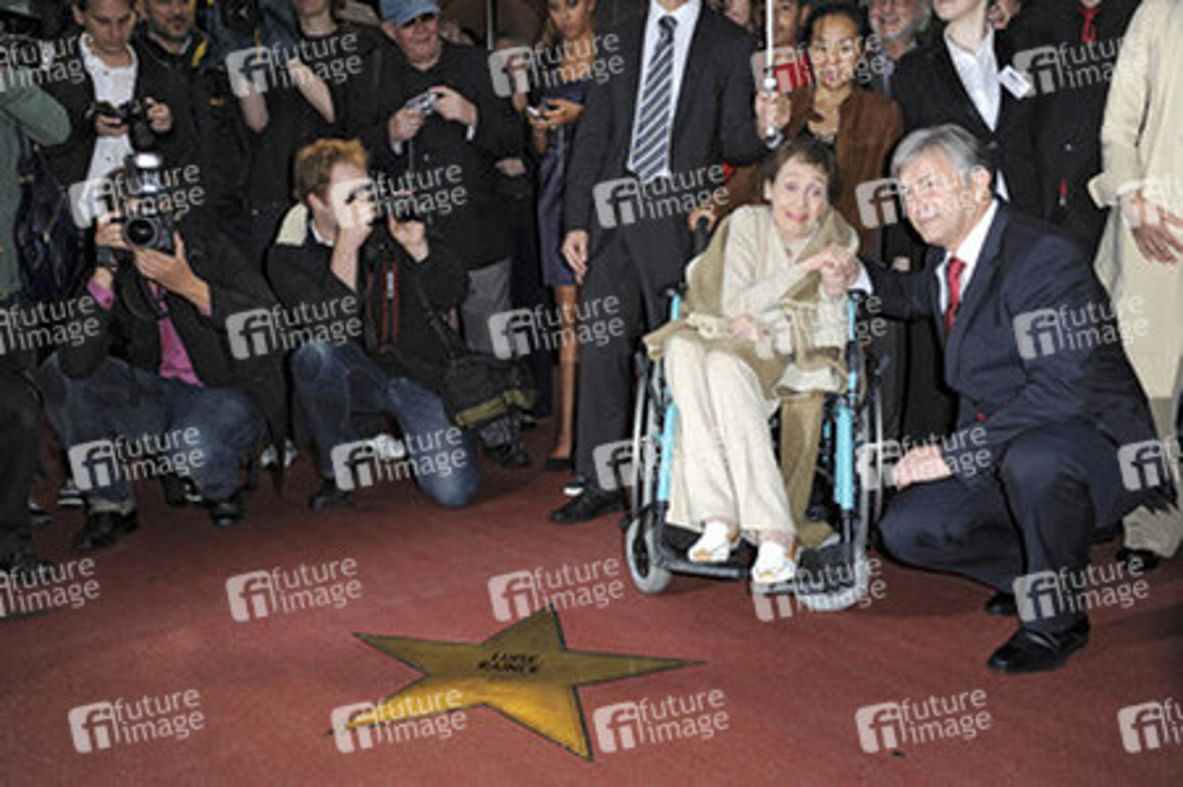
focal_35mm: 32
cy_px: 394
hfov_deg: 58.8
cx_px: 592
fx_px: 1051
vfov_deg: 41.1
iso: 400
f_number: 7.1
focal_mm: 32
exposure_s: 1/200
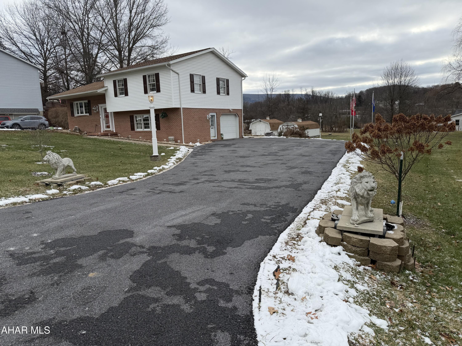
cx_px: 231
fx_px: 320
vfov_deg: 56.8
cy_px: 173
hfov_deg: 71.6
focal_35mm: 24
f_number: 1.78
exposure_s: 1/2169
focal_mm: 6.76
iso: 80
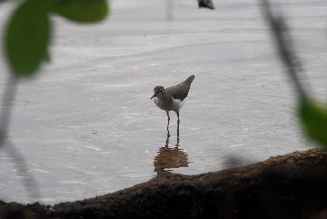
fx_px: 4092
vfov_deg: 3.1
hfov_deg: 4.6
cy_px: 110
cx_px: 164
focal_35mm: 450
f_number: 16
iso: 400
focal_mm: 300
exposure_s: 1/160
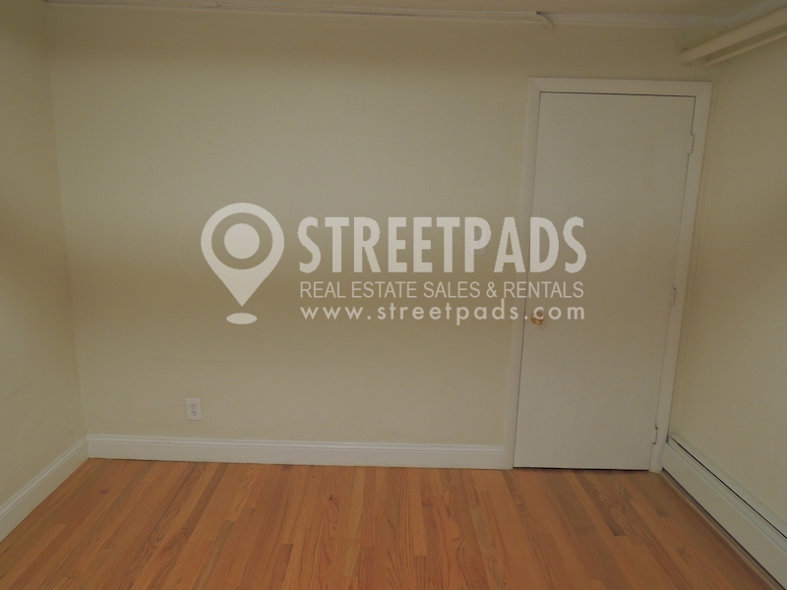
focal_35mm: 24
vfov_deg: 56.8
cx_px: 394
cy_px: 295
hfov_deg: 71.6
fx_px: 546
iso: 200
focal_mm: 4.3
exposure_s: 1/20
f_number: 2.8
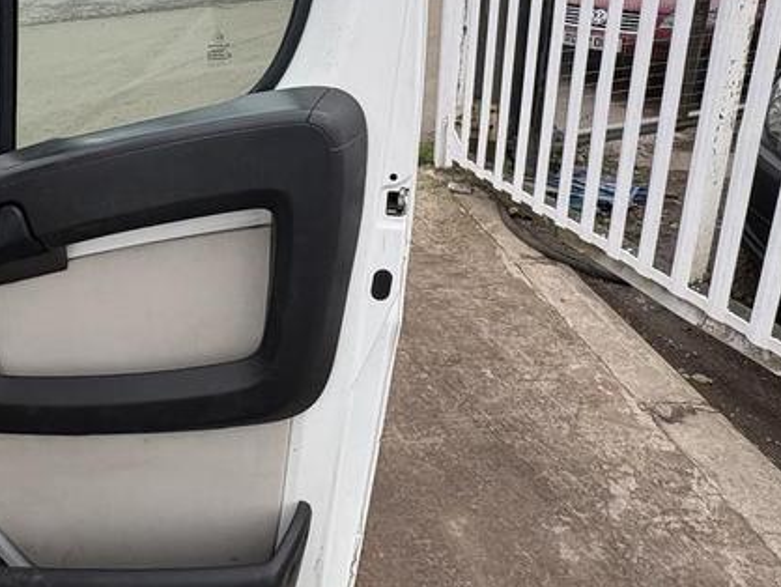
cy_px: 97
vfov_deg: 44.0
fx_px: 677
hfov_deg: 58.0
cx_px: 234
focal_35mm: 30
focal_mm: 2.22
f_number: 2.2
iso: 40
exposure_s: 1/418
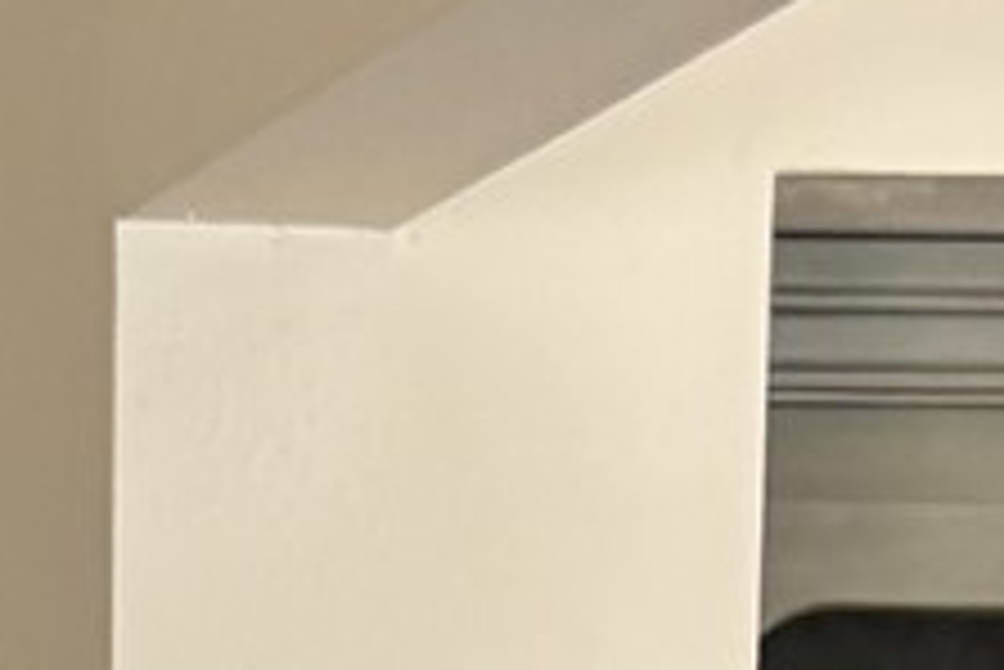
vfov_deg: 6.1
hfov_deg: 9.8
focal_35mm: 194
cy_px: 2505
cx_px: -1040
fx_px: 5414
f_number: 1.6
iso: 125
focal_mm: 5.96
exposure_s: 1/60
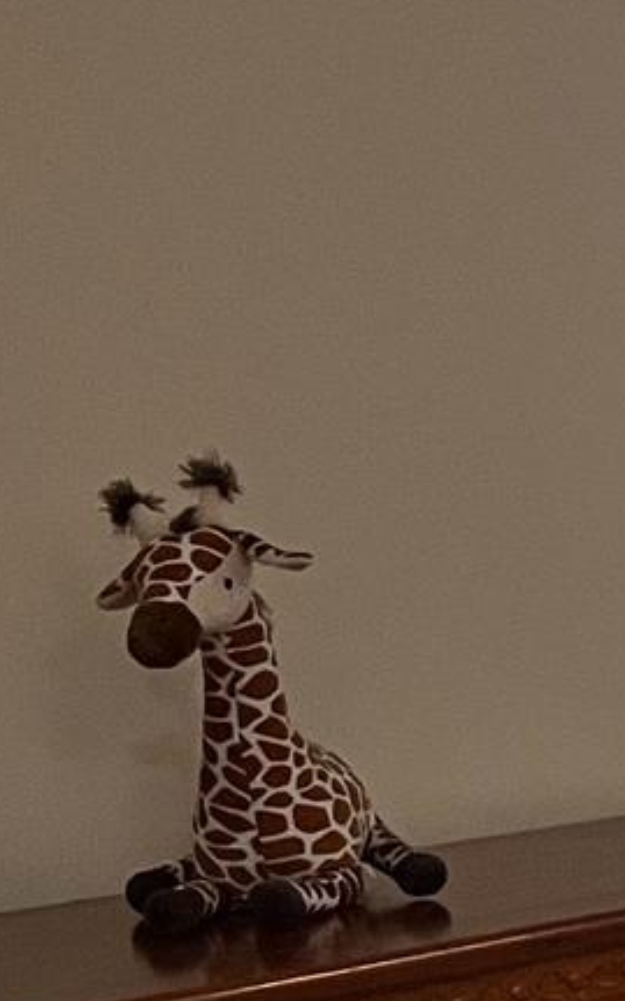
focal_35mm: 131
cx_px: 2235
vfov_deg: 15.7
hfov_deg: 7.8
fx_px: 3574
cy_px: 913
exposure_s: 1/60
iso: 200
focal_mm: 5.7
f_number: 1.5
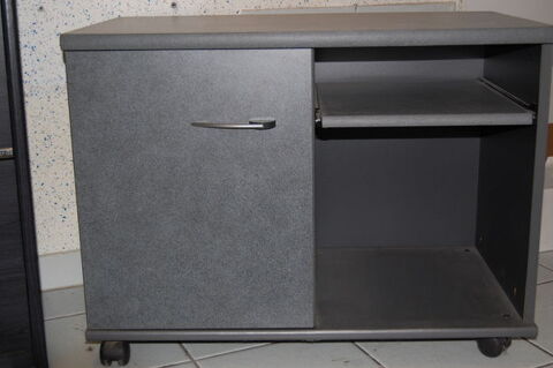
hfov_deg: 37.9
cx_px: 276
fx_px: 806
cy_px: 184
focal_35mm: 52
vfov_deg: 25.7
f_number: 4.8
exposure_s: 1/60
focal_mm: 35
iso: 400
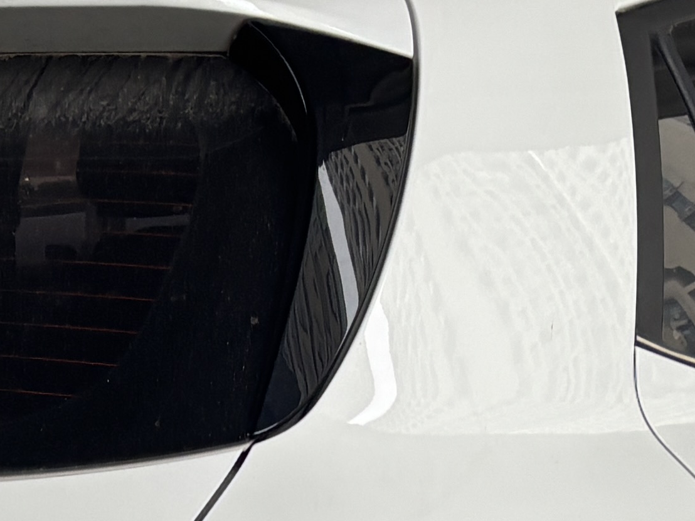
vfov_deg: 10.5
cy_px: 892
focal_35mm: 134
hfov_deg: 14.5
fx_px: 2690
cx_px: 38
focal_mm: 5.96
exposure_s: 1/121
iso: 100
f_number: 1.6
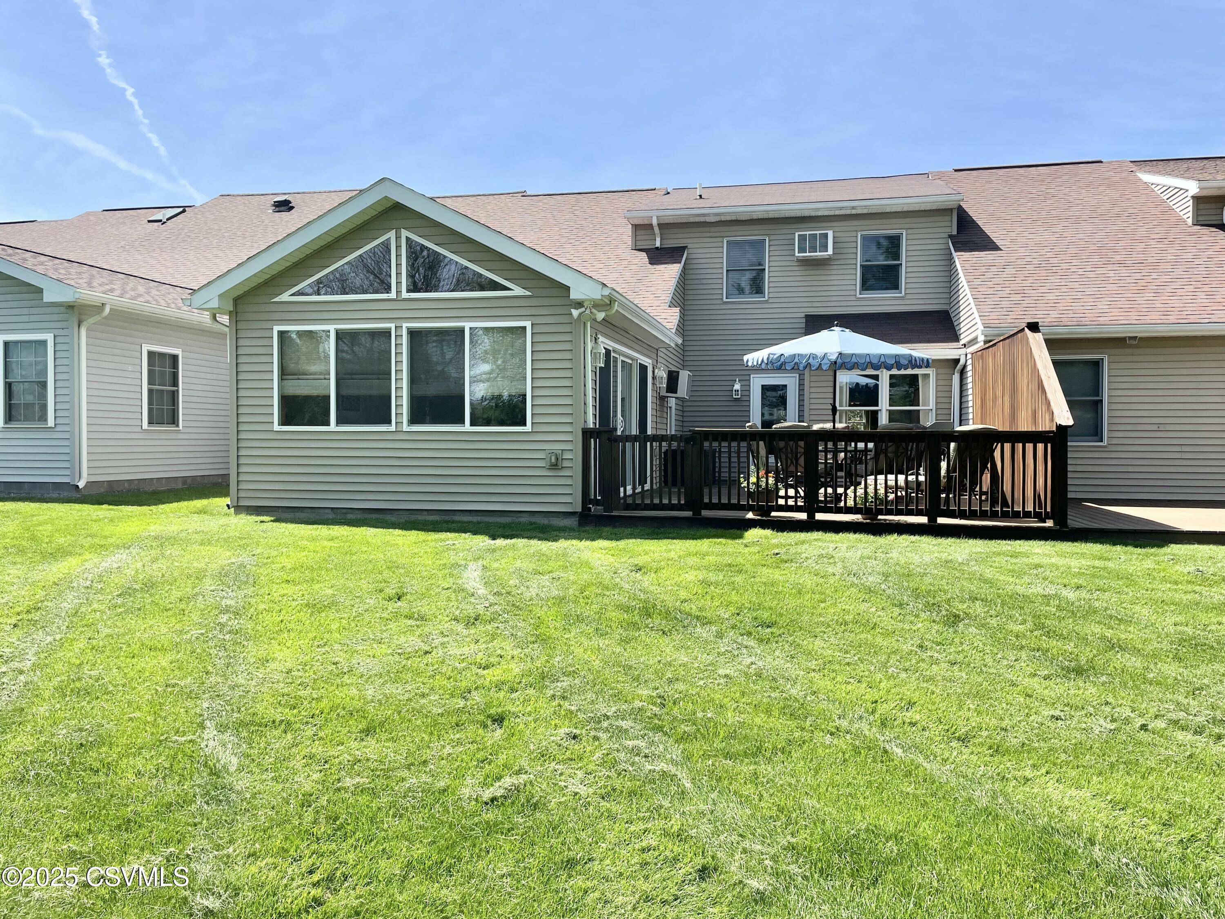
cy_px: 460
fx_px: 920
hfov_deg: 67.3
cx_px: 612
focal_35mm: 26
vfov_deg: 53.1
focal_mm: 4.2
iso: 32
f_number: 1.6
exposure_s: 1/2053
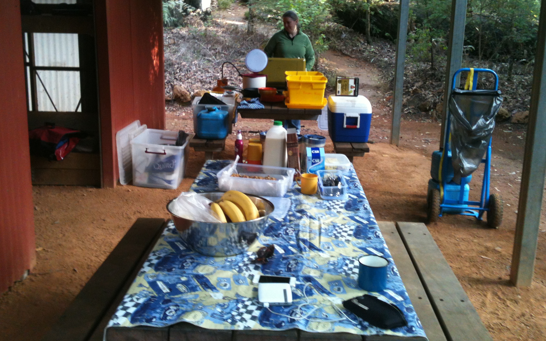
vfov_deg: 33.6
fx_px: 566
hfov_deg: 51.5
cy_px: 151
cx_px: 269
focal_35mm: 38
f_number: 2.8
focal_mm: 3.85
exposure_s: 1/15
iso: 100
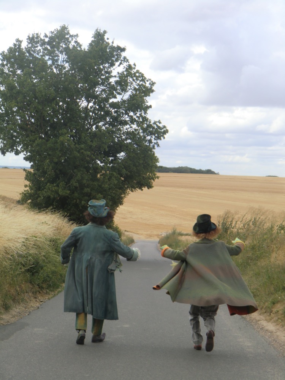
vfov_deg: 25.7
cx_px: 142
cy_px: 190
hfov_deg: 19.4
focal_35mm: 76
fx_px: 834
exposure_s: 1/250
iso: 64
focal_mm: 13.6
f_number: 4.6
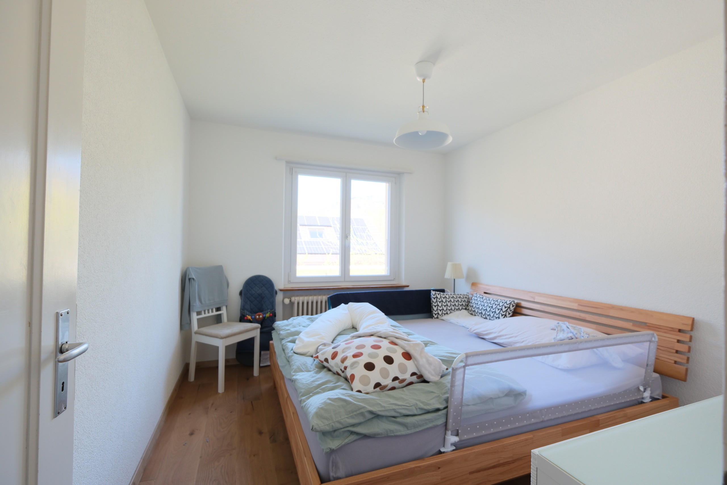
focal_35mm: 15
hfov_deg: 100.4
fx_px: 303
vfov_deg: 77.3
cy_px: 242
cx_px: 364
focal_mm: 10
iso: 200
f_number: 4
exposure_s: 1/15
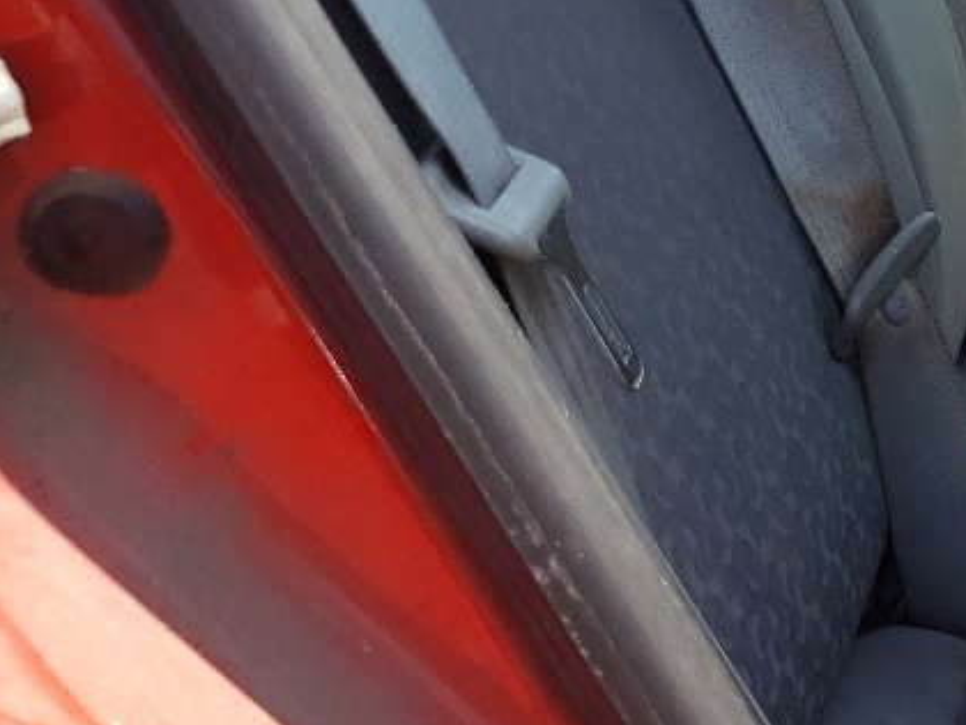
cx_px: 1541
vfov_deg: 14.7
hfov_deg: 17.4
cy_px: 14
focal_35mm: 99
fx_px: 2763
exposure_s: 1/667
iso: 50
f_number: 1.5
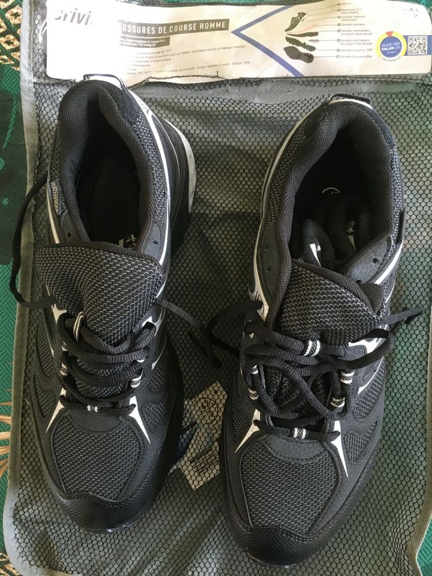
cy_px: 288
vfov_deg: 61.7
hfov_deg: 48.2
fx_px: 482
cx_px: 216
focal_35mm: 29
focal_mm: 4.15
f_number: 2.2
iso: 200
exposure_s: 1/33
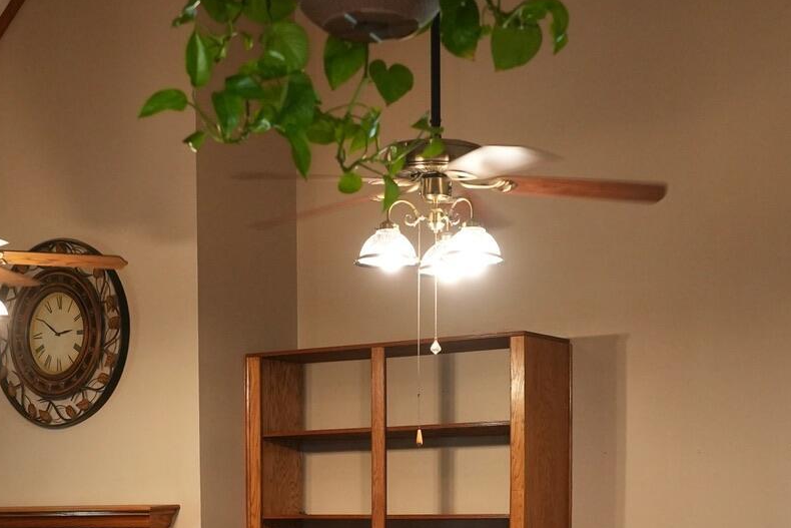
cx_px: 328
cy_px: 667
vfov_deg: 18.3
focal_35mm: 70
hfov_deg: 28.8
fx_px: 1538
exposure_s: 1/80
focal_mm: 24
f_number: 4.5
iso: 2000
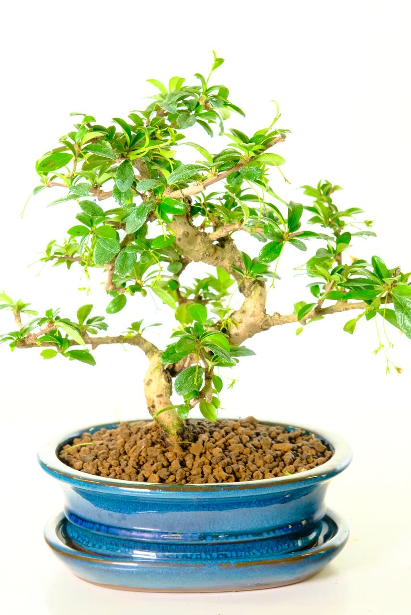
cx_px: 206
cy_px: 308
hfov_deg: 11.4
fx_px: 2054
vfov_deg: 17.1
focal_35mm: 120
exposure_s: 1/40
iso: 3200
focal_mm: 80
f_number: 8
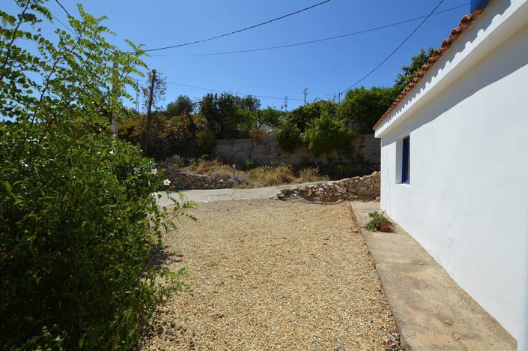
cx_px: 264
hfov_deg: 100.5
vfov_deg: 77.2
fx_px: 220
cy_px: 176
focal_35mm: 15
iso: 100
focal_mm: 10
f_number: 9
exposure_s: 1/320
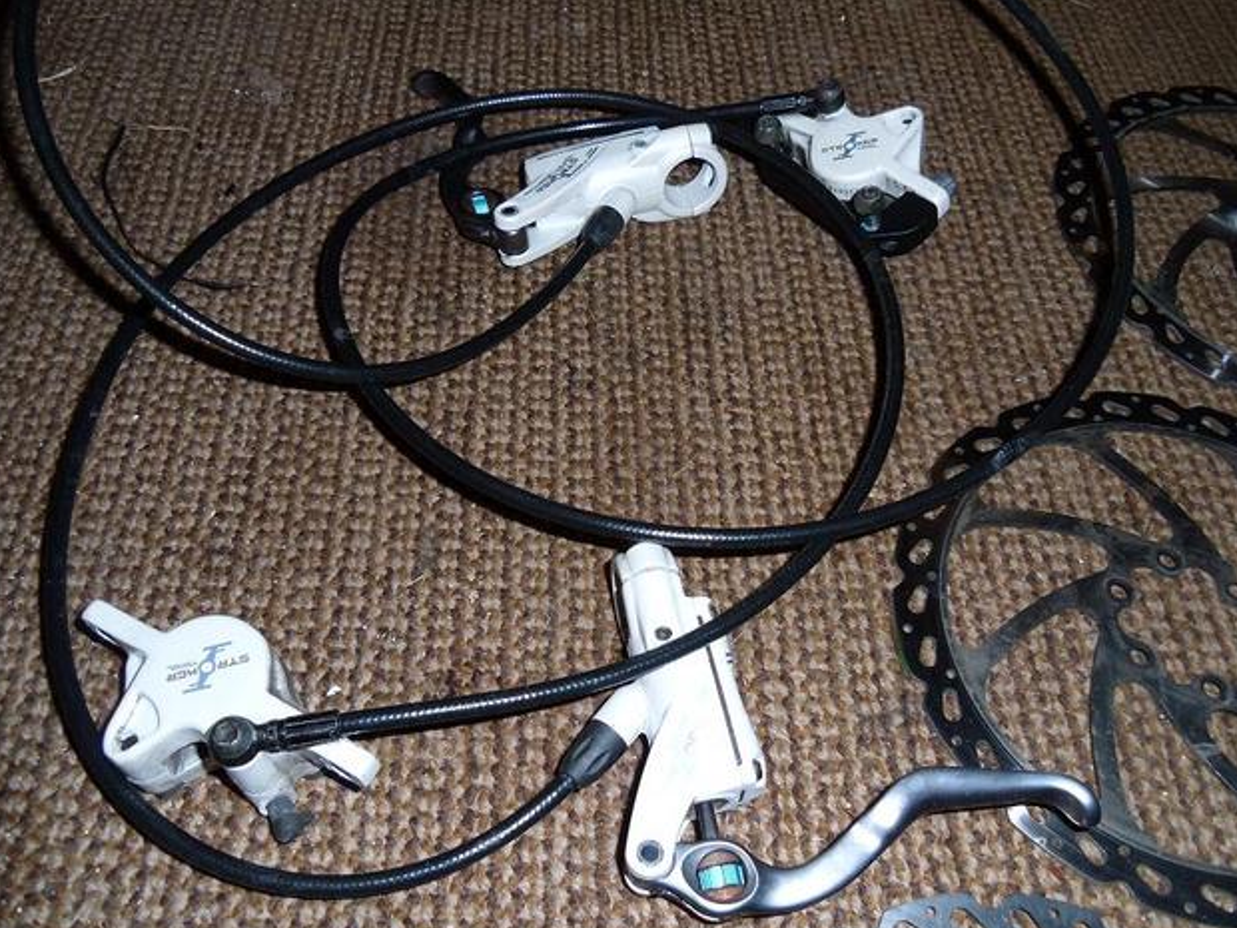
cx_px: 615
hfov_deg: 56.8
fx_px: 1144
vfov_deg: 44.2
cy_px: 471
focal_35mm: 32
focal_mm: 5.6
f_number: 3.3
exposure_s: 1/45
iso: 80
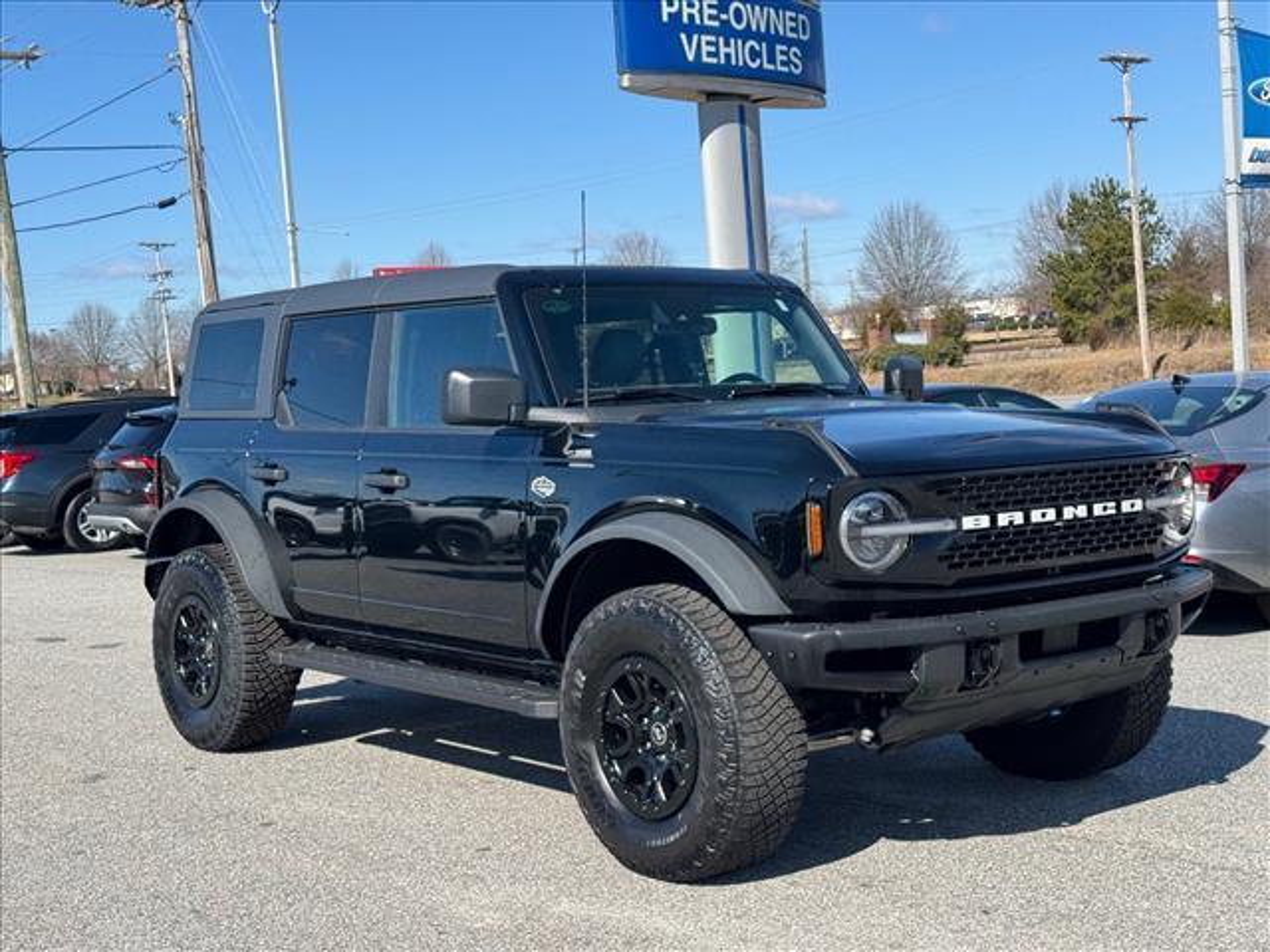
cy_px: 476
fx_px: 1761
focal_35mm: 48
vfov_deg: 30.3
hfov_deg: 39.7
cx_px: 635
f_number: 1.78
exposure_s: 1/3610
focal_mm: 6.76
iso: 64
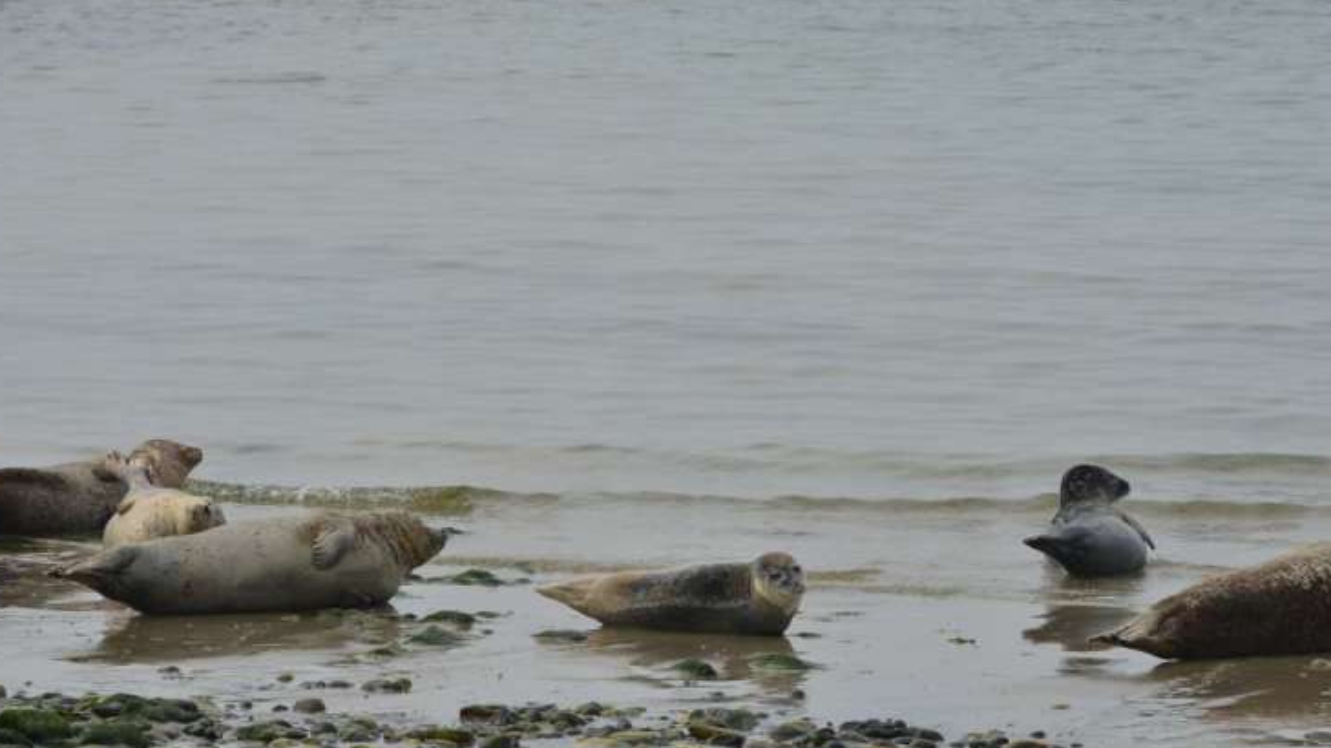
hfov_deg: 9.4
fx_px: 8117
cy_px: 467
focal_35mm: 230
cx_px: 676
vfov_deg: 5.3
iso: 160
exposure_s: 1/200
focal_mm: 200
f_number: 13
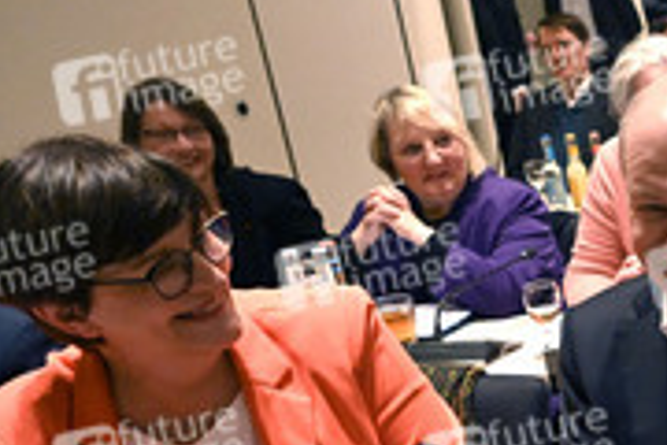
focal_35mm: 60
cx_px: 791
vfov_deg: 22.3
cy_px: 360
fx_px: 1112
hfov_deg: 29.1
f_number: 4
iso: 6400
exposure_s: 1/400
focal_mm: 24
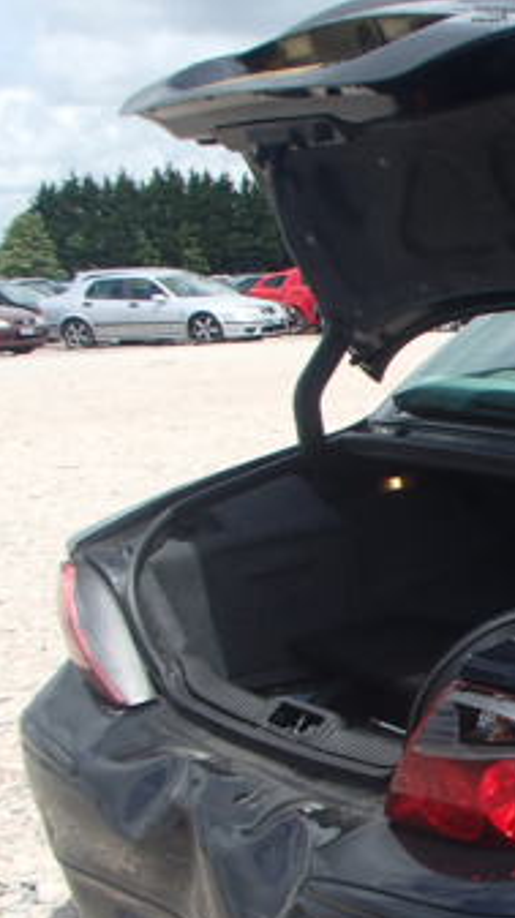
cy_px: 586
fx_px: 1411
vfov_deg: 35.8
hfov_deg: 18.3
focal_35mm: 58
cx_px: 777
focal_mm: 5
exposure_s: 1/640
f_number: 3.9
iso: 100
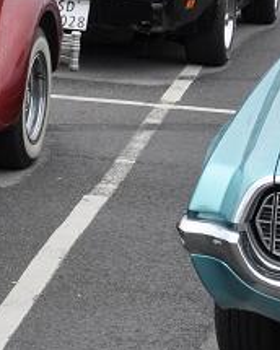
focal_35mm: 168
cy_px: 93
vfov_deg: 11.5
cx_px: -248
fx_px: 1740
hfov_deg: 8.8
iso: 200
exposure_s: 1/100
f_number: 10
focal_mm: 30
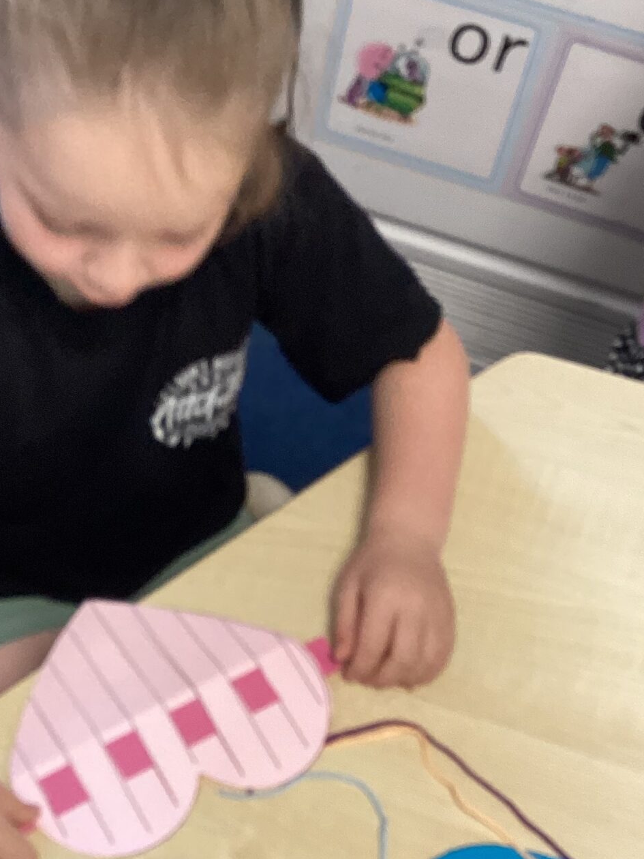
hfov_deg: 23.0
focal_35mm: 63
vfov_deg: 30.7
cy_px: 445
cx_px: 137
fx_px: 1563
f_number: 2.4
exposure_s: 1/50
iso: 100
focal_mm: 3.3
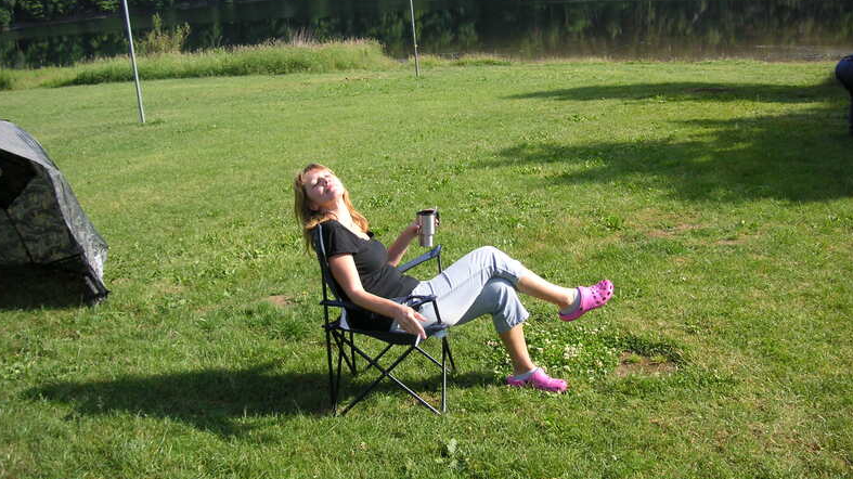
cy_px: 240
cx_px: 424
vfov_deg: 29.0
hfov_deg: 49.4
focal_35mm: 41
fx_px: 927
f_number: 2.8
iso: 50
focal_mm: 6.1
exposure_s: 1/750
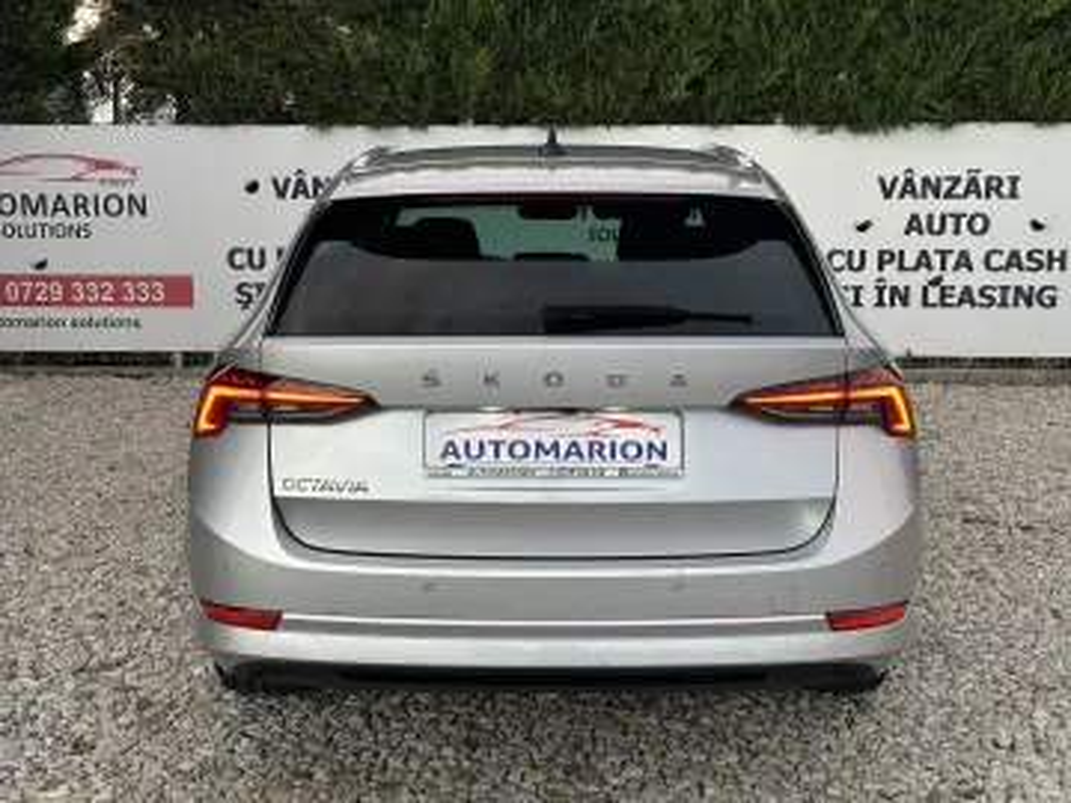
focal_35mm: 48
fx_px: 1485
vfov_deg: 30.3
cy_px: 402
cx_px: 536
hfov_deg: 39.7
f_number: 1.78
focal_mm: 6.86
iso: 80
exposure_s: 1/121
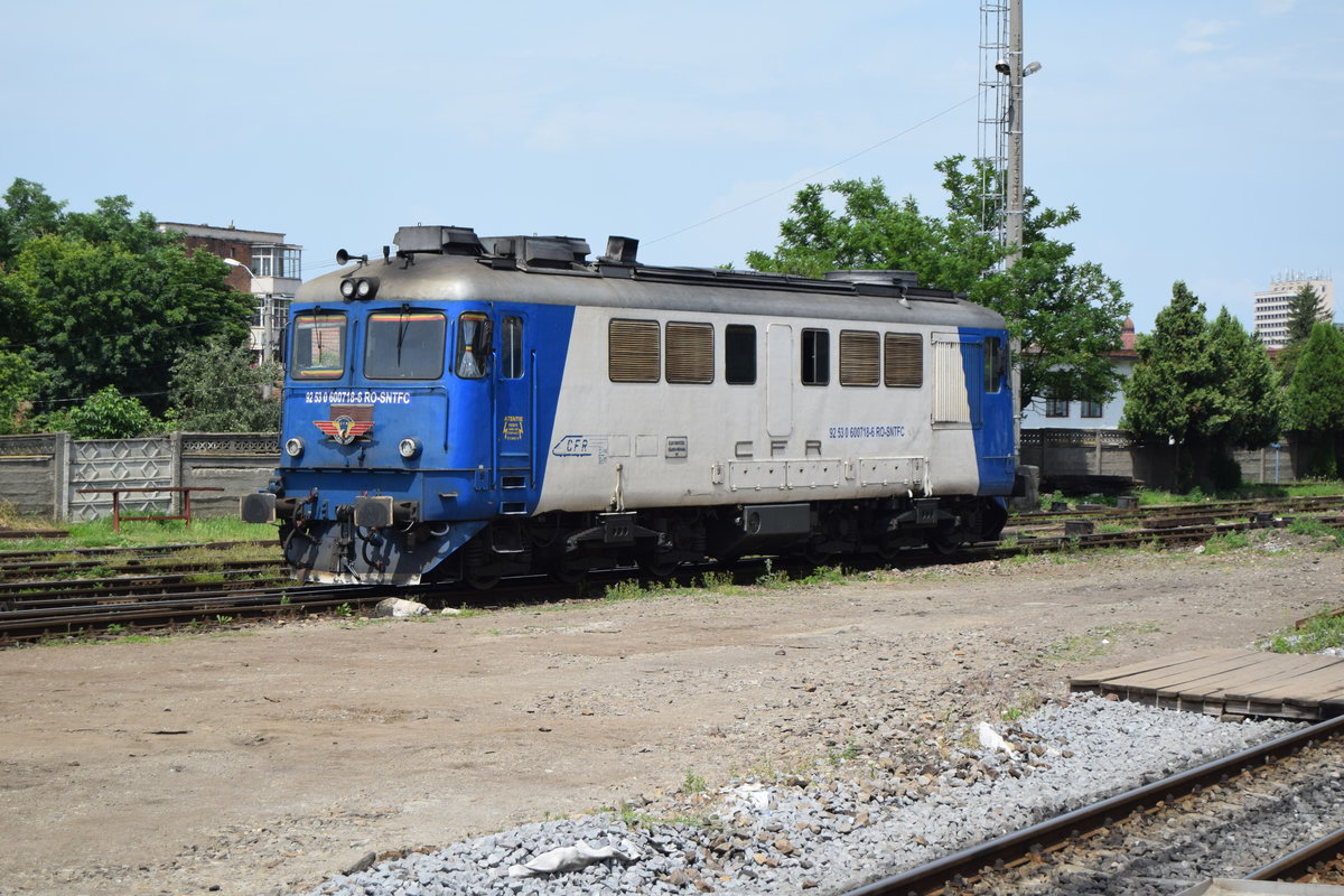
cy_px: 448
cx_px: 672
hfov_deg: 24.6
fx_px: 3080
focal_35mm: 82
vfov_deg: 16.6
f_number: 6.3
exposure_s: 1/1600
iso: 400
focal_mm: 55
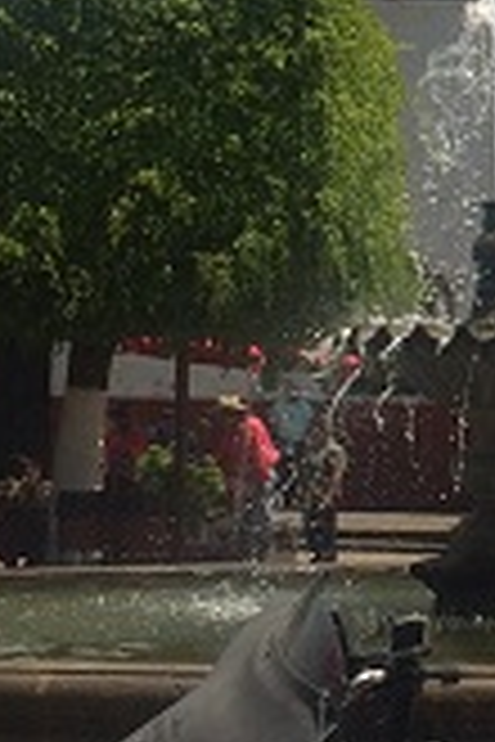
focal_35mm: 140
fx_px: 2887
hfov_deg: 9.2
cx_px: 1017
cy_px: 193
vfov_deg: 14.6
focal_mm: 4.15
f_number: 2.2
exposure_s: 1/3731
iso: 32
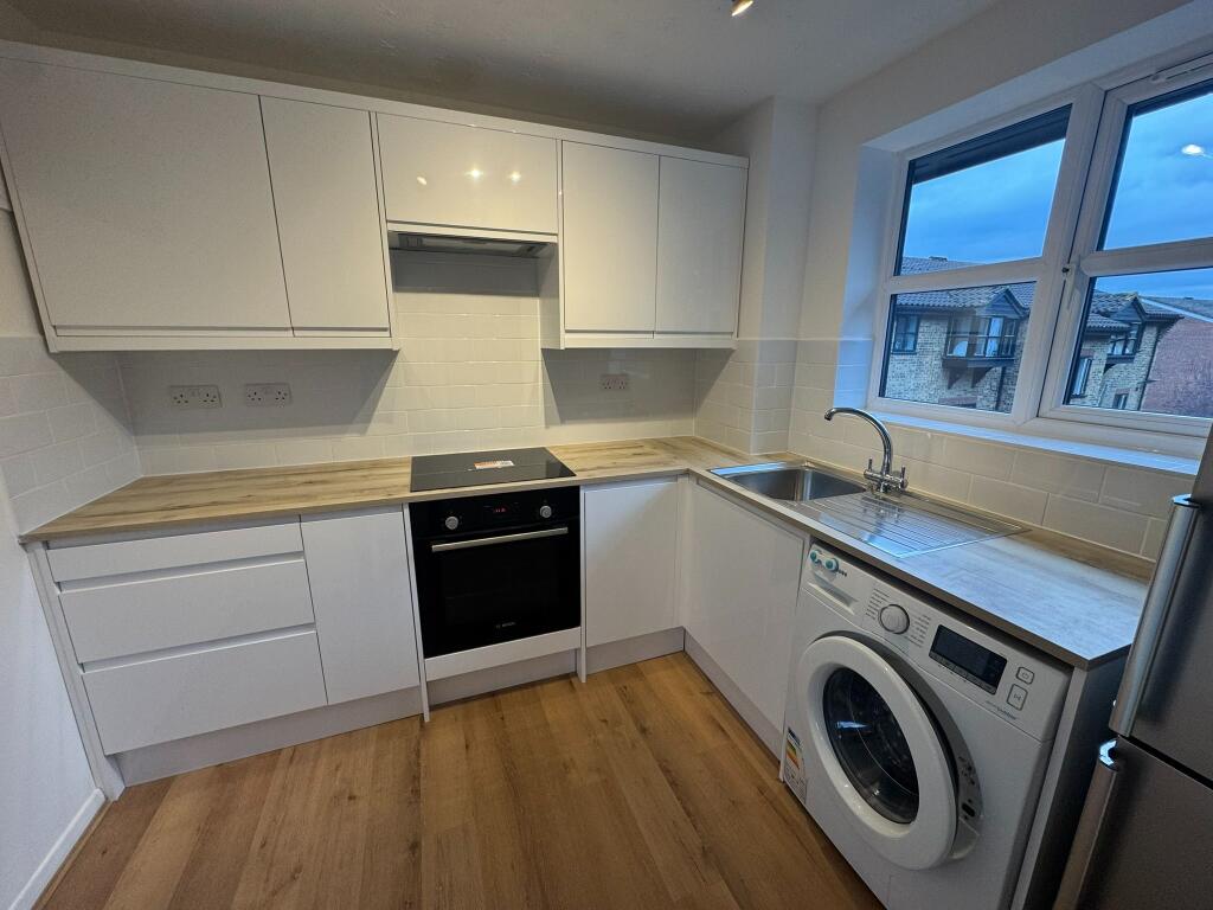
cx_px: 606
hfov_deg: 102.1
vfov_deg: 85.7
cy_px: 455
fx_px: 491
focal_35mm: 14
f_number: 2.2
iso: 100
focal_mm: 2.22
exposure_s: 1/100
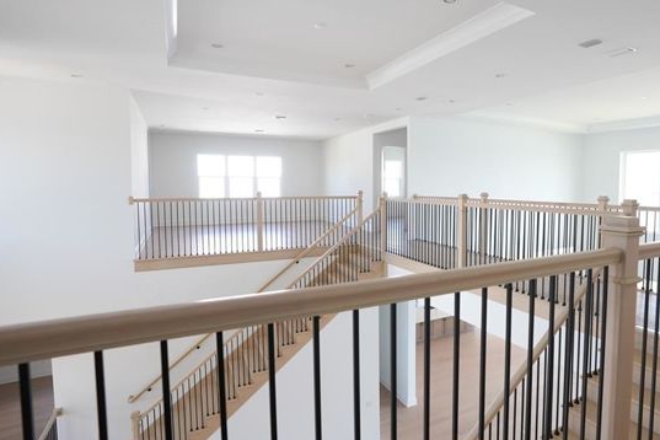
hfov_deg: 79.6
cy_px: 209
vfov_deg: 59.5
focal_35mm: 21
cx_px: 416
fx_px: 385
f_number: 4.5
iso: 500
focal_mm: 16
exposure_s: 1/60
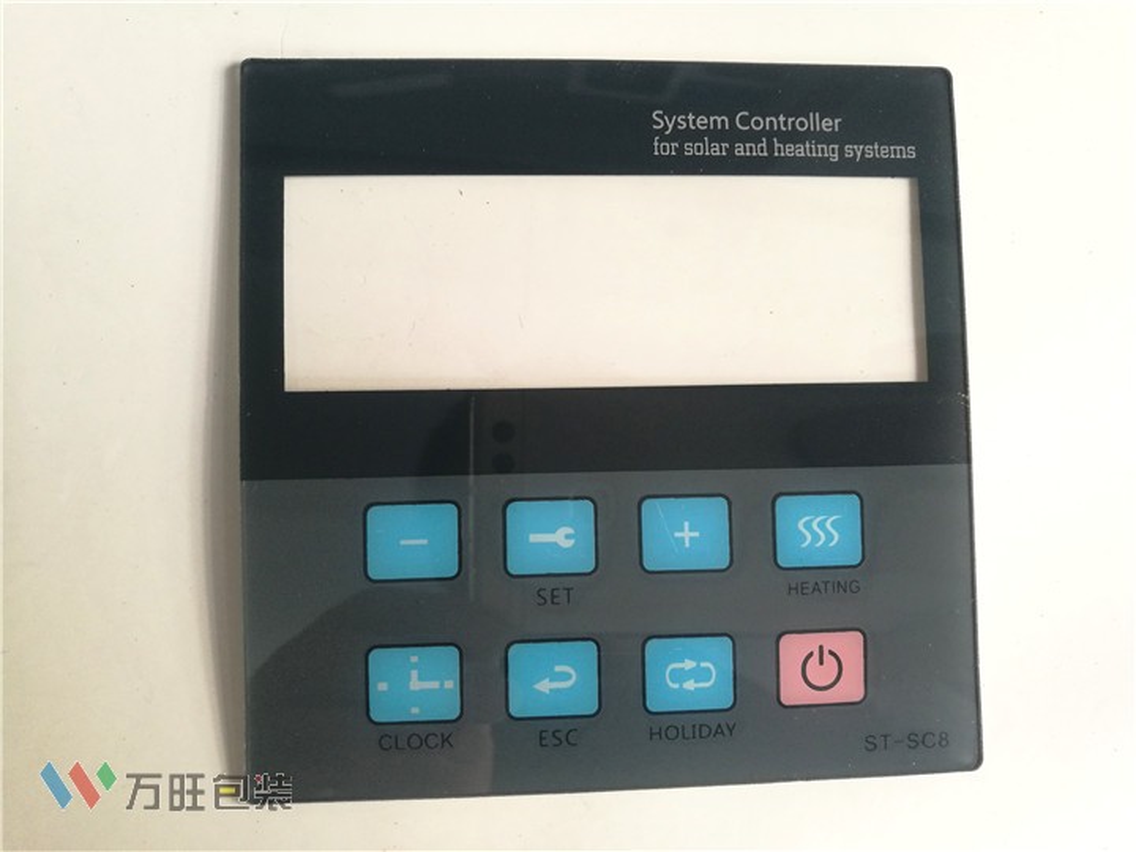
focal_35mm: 27
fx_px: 886
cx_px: 568
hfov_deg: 65.3
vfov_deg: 51.4
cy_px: 426
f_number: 2.2
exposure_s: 1/50
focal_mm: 4.5
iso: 125
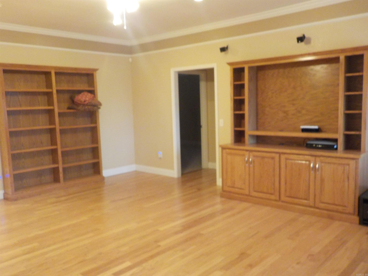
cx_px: 184
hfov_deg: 60.0
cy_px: 138
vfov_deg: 46.8
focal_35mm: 30
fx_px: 319
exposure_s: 1/8
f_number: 3.3
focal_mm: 4.1
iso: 450
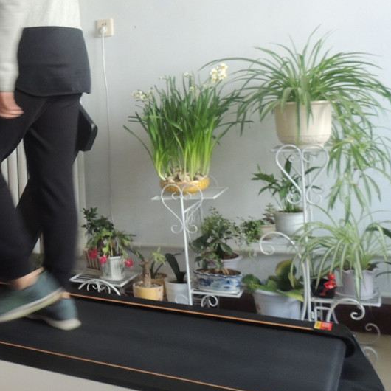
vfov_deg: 34.8
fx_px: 613
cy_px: 115
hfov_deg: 33.3
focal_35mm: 48
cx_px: 30
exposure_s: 1/30
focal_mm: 4.3
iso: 400
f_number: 3
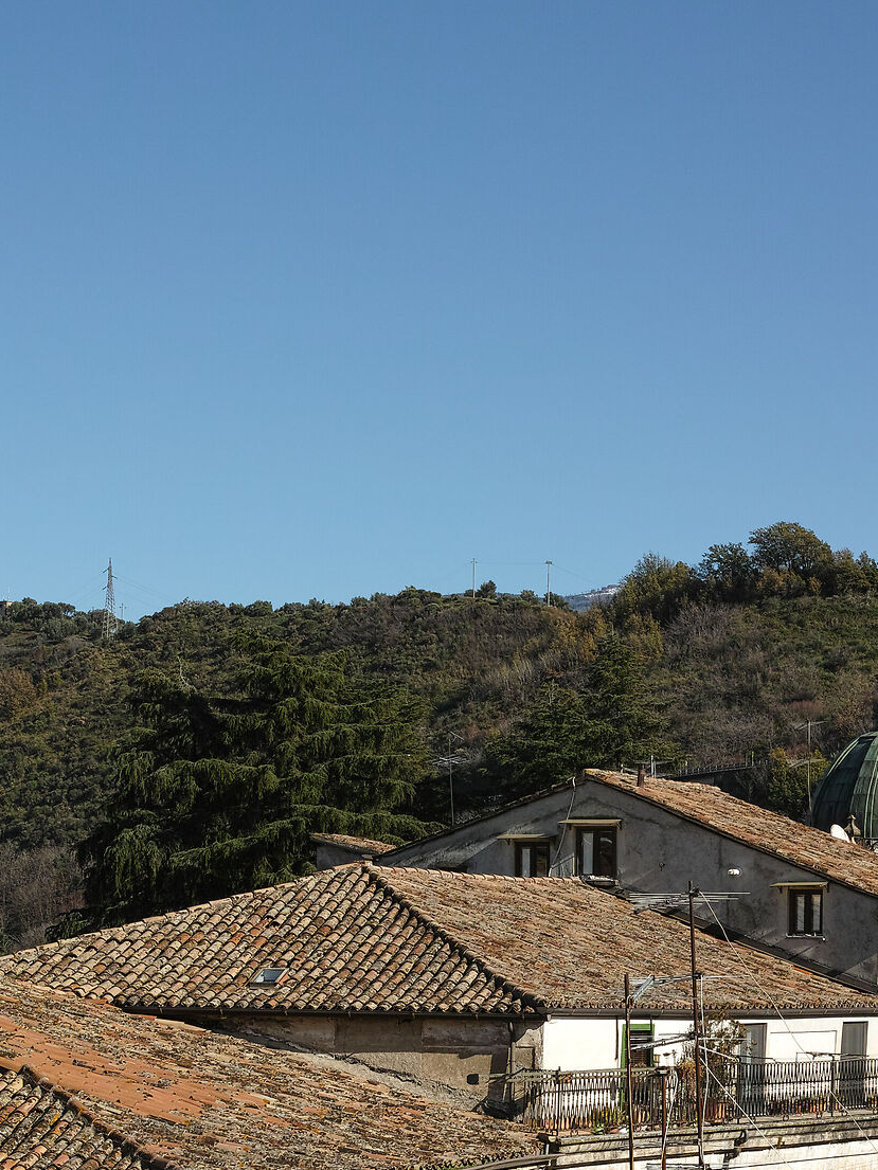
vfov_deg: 20.1
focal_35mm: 94
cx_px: 642
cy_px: 1210
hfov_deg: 15.7
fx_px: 3178
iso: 100
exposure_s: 1/200
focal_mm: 30
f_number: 11
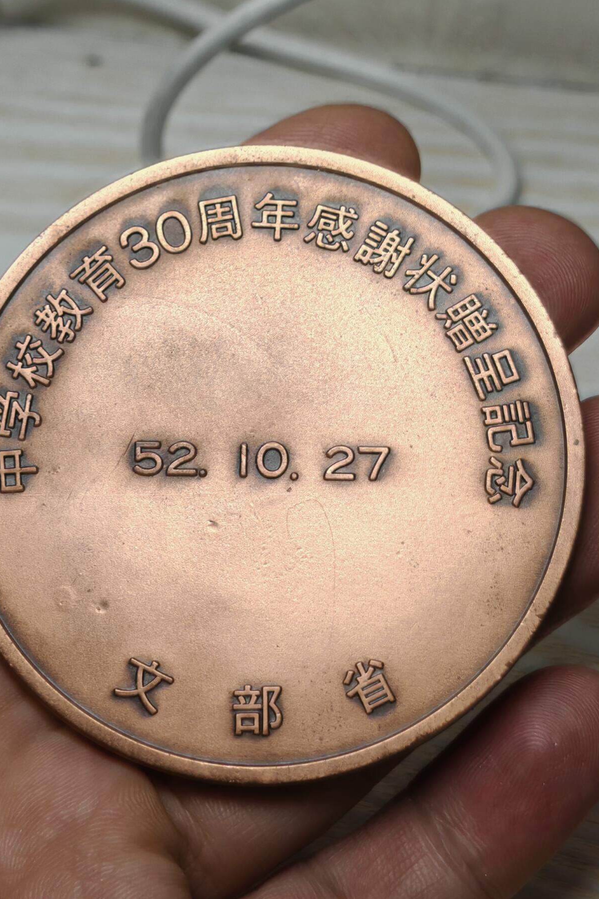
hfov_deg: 13.8
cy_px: 450
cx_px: 263
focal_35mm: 99
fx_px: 2470
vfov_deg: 20.6
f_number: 1.6
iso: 50
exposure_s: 1/110
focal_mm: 7.62
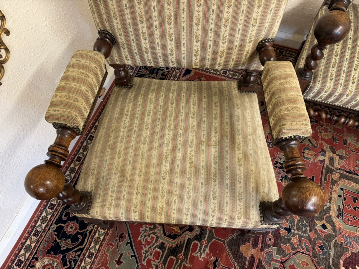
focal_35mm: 24
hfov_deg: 71.6
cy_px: 134
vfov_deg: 56.8
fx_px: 249
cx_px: 180
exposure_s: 1/50
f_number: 1.78
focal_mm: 6.76
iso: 250
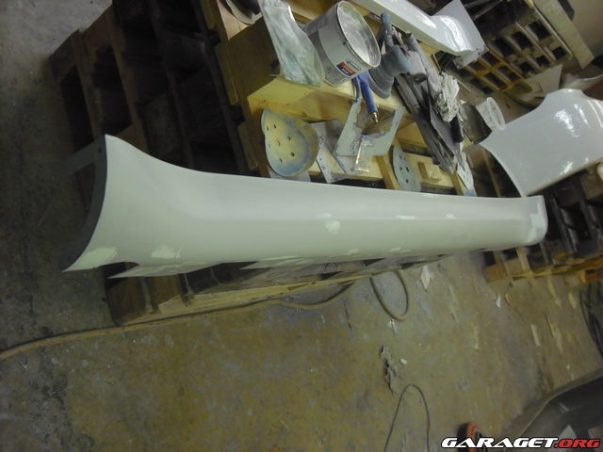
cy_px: 226
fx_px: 645
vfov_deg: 38.7
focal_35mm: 37
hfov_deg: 50.1
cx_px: 302
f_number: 2.7
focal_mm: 6.2
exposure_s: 1/60
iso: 320
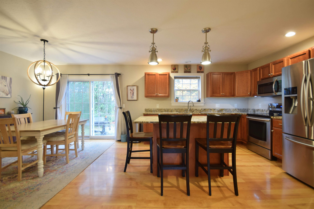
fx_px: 131
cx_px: 157
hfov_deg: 100.4
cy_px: 104
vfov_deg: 77.3
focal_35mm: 15
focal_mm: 10
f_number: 6.3
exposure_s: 1/4
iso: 200
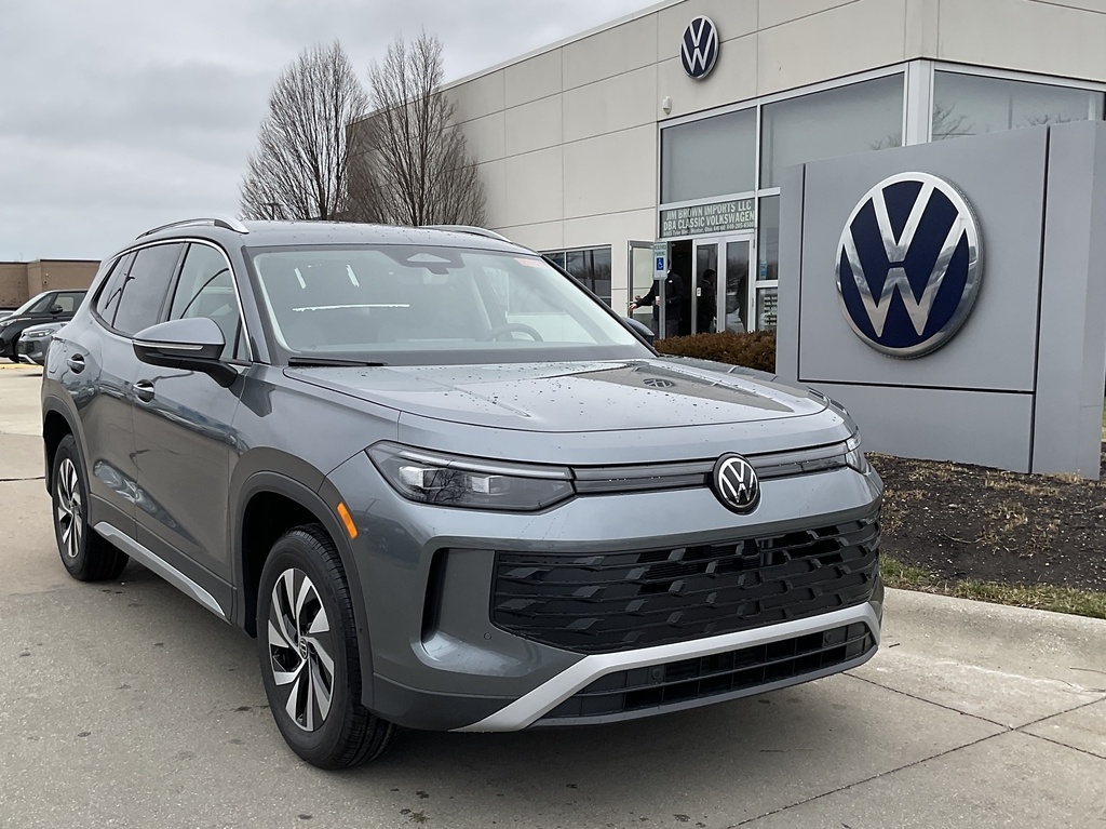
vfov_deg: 48.2
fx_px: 926
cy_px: 414
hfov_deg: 61.7
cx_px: 553
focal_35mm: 29
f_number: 1.8
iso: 16
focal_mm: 3
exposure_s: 1/580
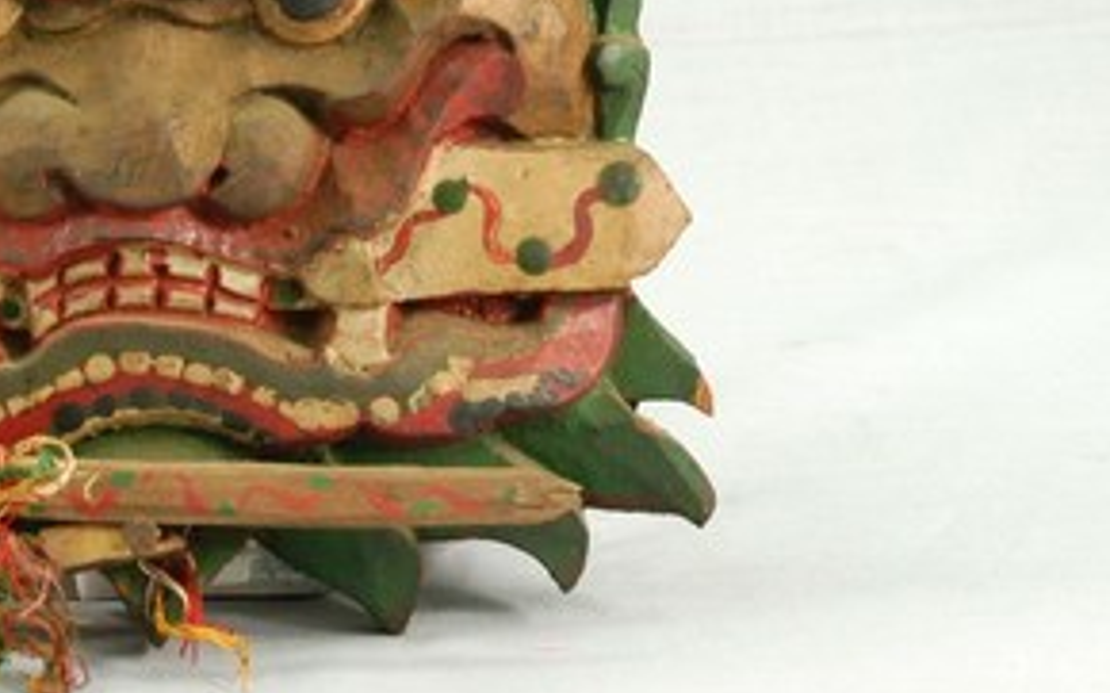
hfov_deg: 15.4
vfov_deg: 9.6
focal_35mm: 135
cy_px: -10
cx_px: 172
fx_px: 4082
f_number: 8
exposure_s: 1/6
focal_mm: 40
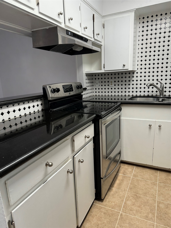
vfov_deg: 71.6
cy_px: 114
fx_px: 158
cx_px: 86
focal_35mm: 24
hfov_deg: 56.8
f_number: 1.78
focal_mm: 6.86
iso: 125
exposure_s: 1/120
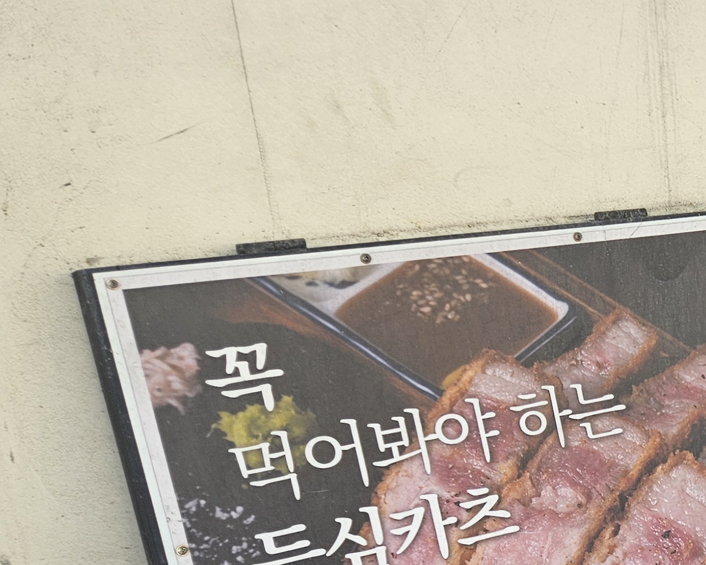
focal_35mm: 68
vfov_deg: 21.9
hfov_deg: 23.4
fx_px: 1420
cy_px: 523
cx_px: 1006
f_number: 1.8
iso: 25
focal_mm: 5.4
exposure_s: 1/146
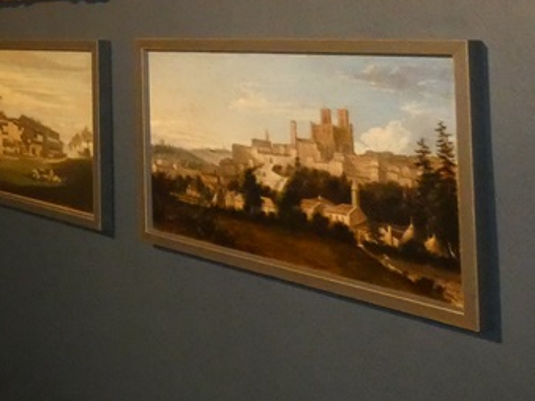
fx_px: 912
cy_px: -26
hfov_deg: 25.9
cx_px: -228
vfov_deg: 23.5
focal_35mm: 59
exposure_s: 1/125
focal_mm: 3.6
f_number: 2.8
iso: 800
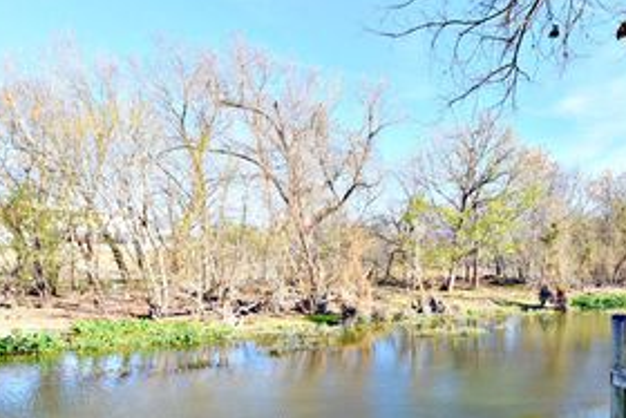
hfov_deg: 63.2
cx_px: 528
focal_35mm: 25
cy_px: 295
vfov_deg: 49.9
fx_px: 435
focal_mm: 14
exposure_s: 1/250
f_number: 8
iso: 220
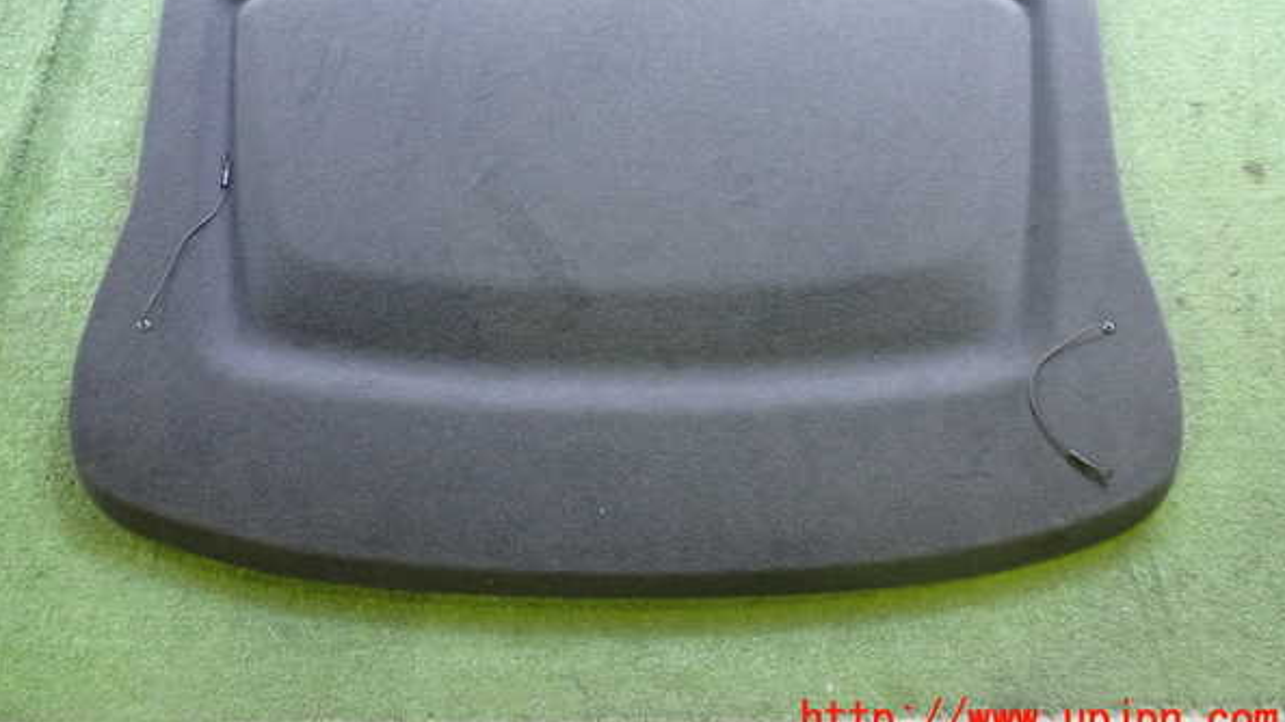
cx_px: 640
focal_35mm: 33
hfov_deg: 59.5
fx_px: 1124
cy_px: 262
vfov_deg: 35.4
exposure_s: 1/30
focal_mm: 5.4
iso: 640
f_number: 2.3
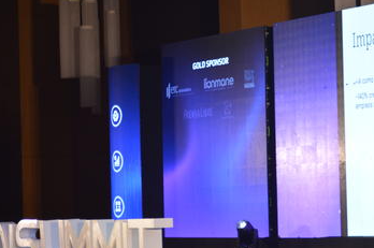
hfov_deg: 13.6
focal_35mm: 151
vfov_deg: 9.1
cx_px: 228
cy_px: 149
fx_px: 1567
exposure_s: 1/60
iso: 400
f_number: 4
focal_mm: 70
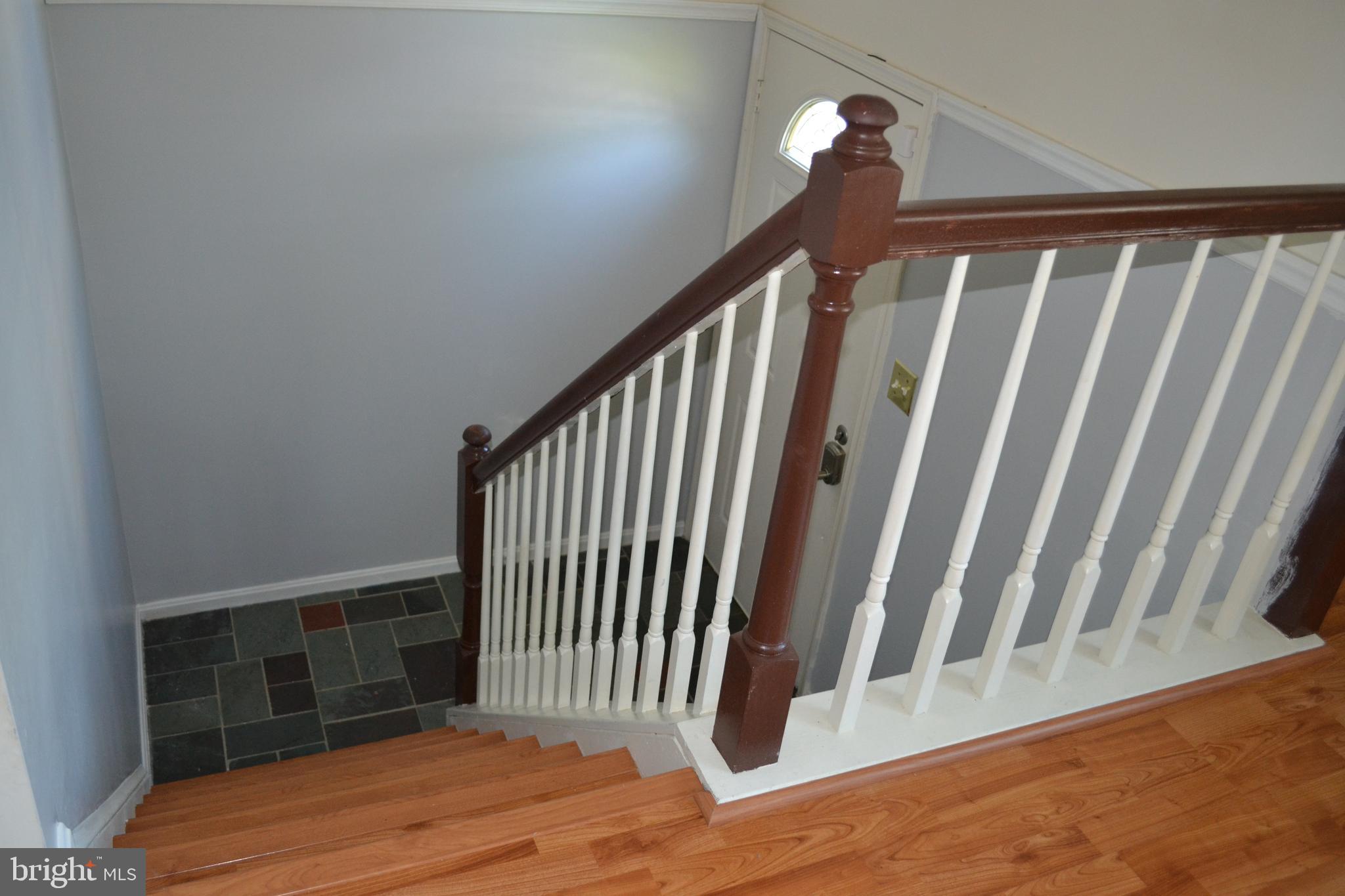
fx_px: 1121
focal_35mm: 30
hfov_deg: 61.9
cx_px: 672
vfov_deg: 43.6
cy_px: 448
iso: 1000
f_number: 3.8
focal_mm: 20
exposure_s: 1/60
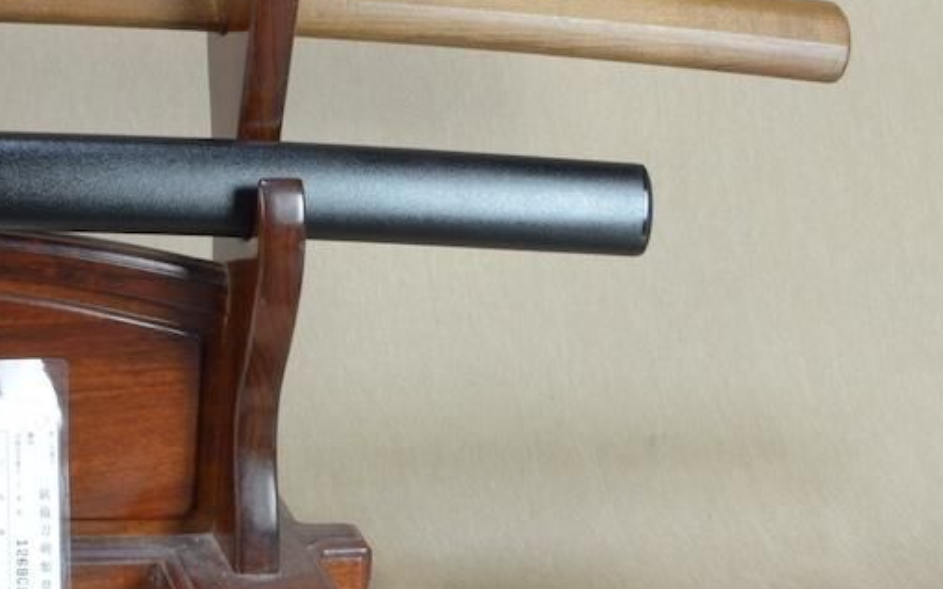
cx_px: -283
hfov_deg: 22.1
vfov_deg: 14.9
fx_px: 2159
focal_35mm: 84
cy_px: -144
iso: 400
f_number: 11
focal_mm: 20
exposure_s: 1/2
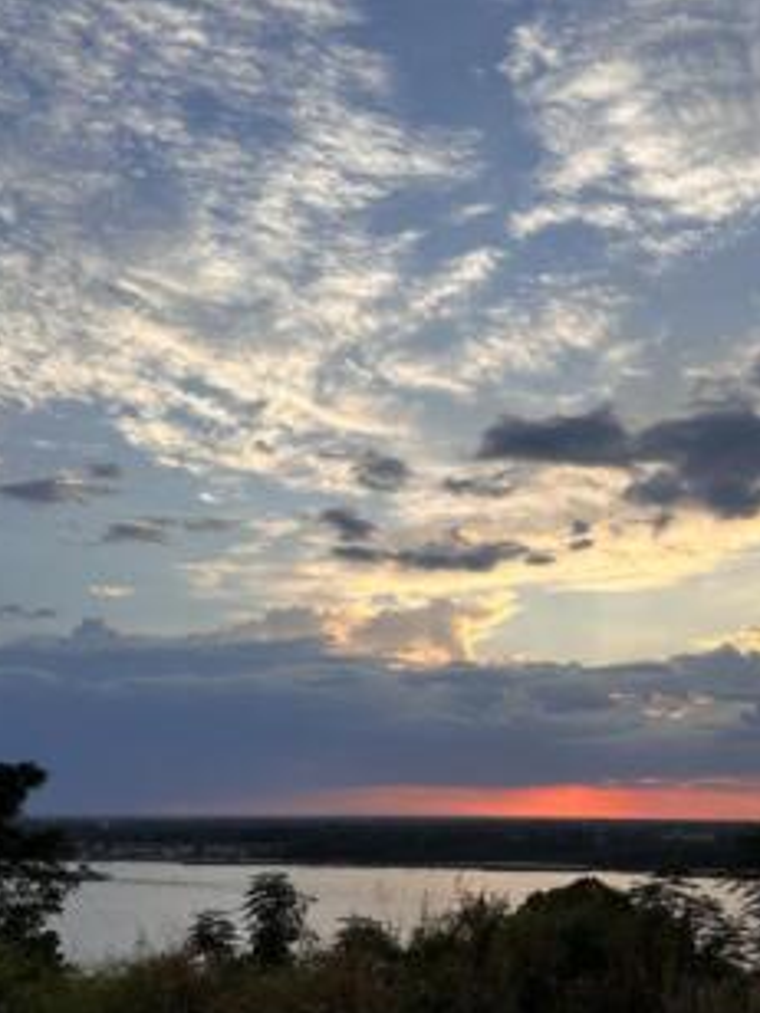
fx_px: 1142
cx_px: 594
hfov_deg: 35.8
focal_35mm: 39
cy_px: 605
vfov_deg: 47.6
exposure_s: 1/1751
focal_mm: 6.86
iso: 80
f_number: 1.78
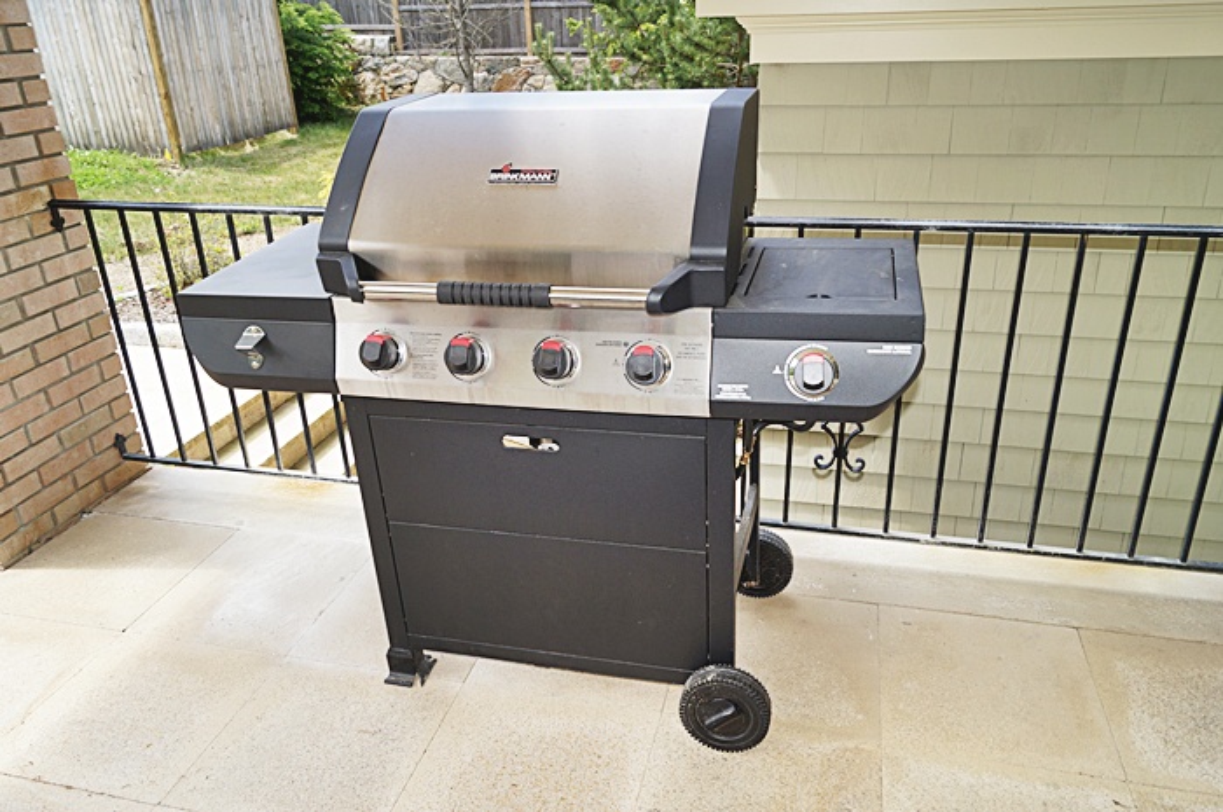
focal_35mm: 27
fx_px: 916
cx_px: 612
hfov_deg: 67.4
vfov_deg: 47.8
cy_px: 406
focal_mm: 18
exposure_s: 1/100
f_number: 5
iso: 100
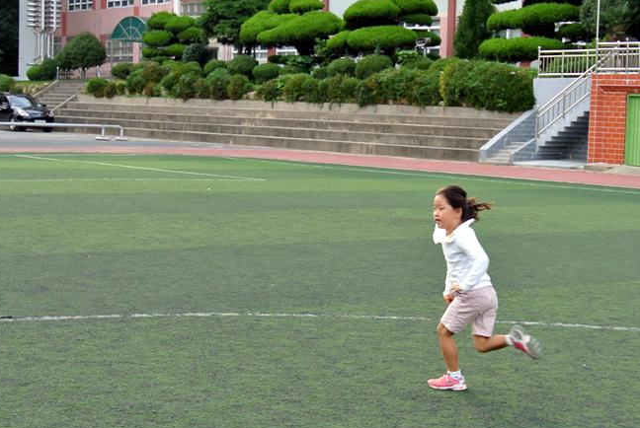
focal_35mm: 79
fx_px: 1406
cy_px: 304
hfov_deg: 25.6
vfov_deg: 17.3
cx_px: 396
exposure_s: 1/250
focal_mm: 15
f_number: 4.2
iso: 180
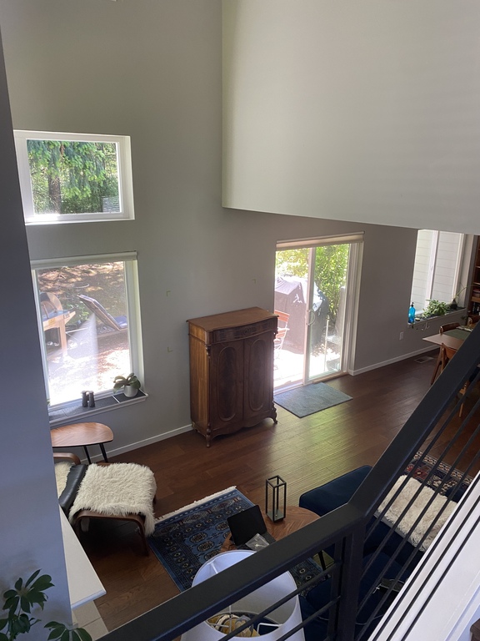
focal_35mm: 26
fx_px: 481
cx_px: 240
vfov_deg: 67.3
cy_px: 320
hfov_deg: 53.1
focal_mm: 4.25
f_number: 1.8
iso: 125
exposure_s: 1/60
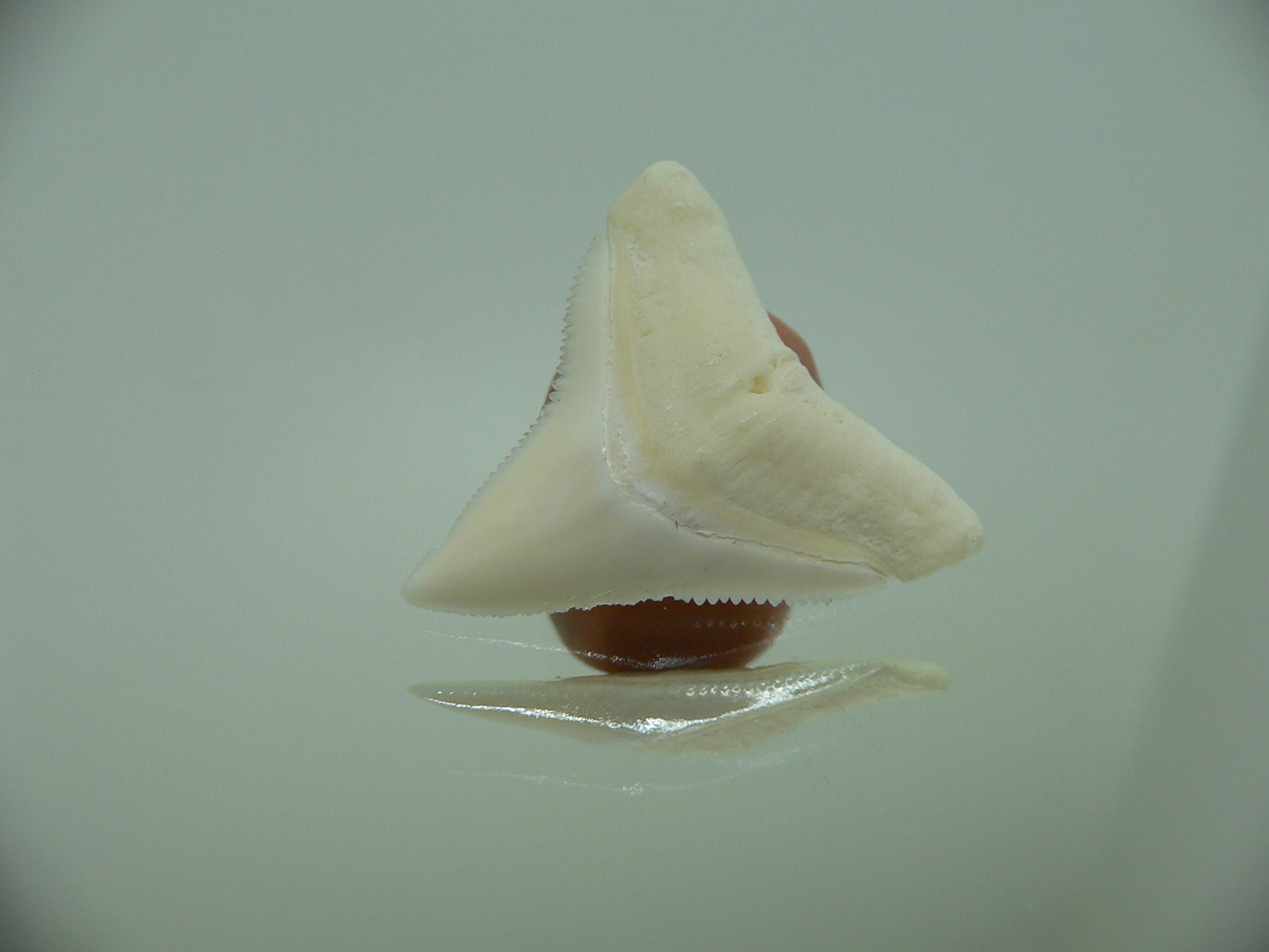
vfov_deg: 40.7
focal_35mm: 35
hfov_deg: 52.6
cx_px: 634
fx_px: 1283
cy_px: 476
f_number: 2.8
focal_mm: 4.6
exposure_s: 1/60
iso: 80
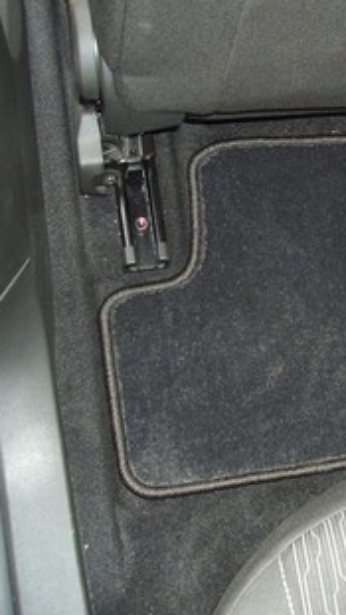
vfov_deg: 39.2
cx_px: 391
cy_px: 308
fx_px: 864
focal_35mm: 53
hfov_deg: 21.4
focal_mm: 6
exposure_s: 1/50
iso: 160
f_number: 2.7
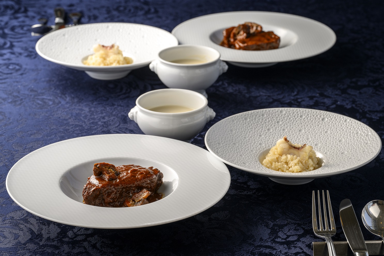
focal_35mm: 105
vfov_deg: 13.0
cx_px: 192
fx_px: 1120
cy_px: 128
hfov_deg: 19.5
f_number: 11
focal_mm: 105
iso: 200
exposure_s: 1/200
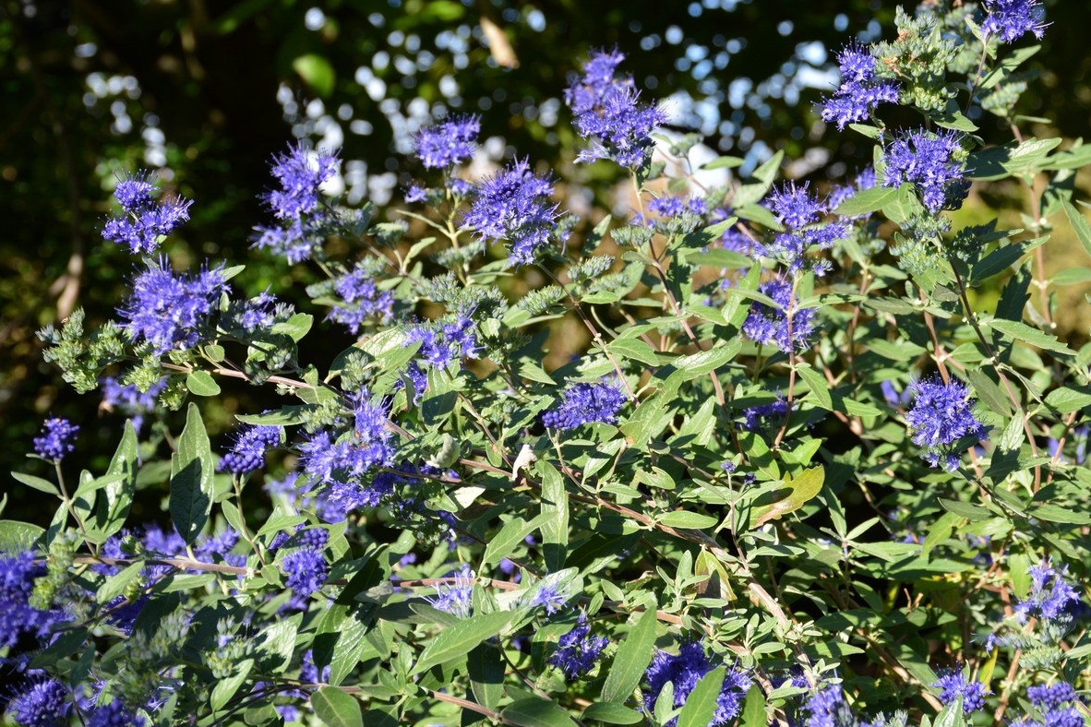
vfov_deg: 16.0
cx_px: 686
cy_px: 355
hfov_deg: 23.7
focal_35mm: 86
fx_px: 2595
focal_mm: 45
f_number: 7.1
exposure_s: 1/200
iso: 200
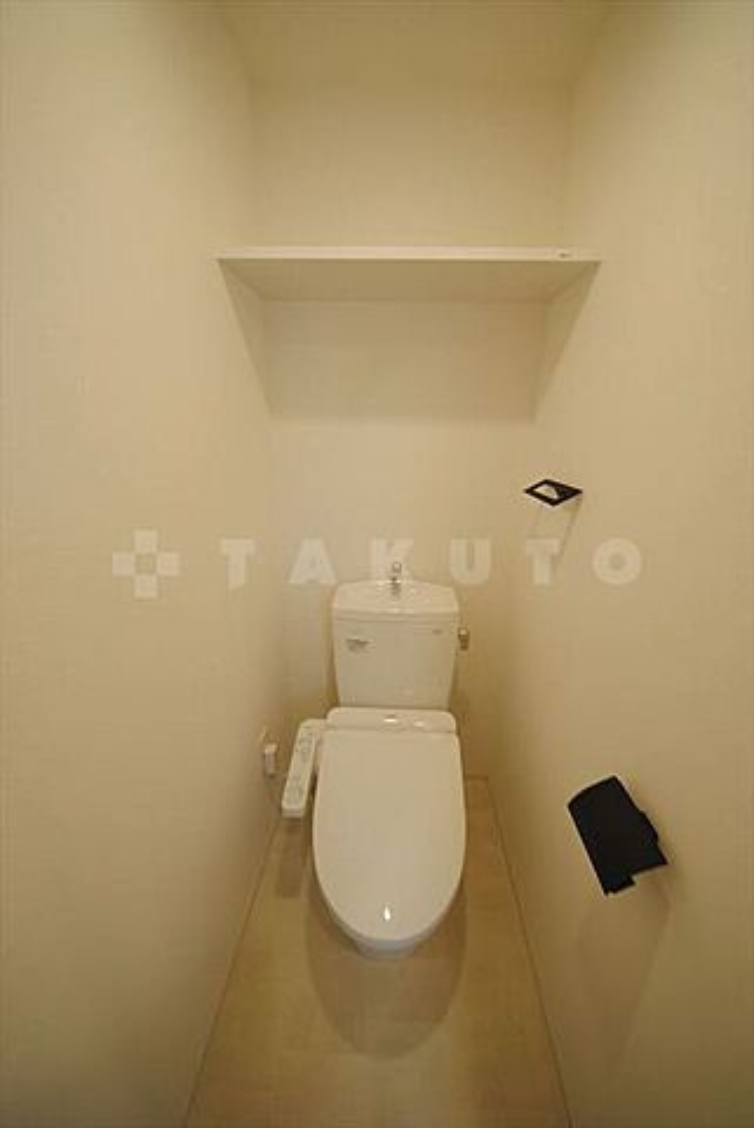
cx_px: 377
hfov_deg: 90.1
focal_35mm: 12
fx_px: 376
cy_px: 564
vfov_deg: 112.6
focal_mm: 8
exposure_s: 1/13
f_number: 4.5
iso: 100
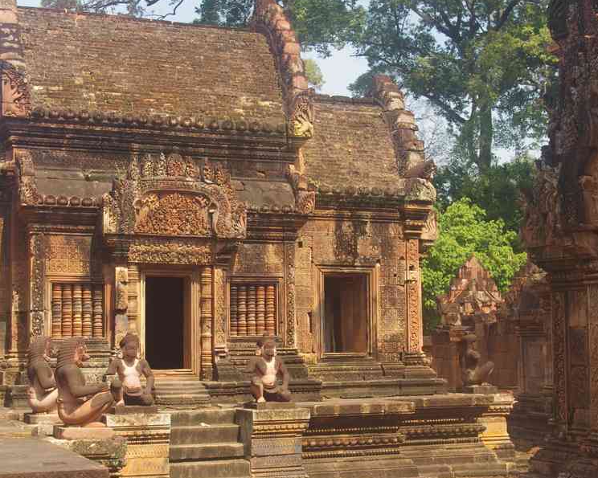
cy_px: 250
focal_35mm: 59
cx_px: 259
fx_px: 1038
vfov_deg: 26.0
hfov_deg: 32.1
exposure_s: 1/60
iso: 200
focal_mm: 31
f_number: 7.1
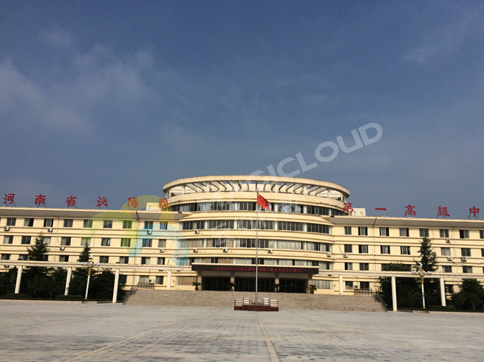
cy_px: 190
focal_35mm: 31
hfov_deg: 58.4
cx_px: 248
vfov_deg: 45.4
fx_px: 433
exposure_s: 1/5882
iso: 40
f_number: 2.2
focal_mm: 4.15
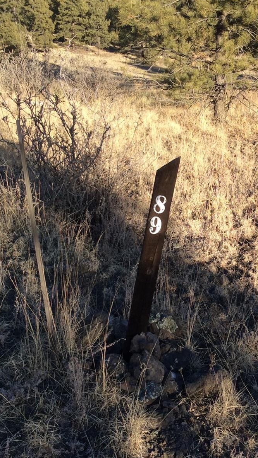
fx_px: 572
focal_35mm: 47
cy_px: 228
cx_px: 176
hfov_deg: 25.3
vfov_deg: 43.7
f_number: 2.4
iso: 32
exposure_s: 1/550
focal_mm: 3.3
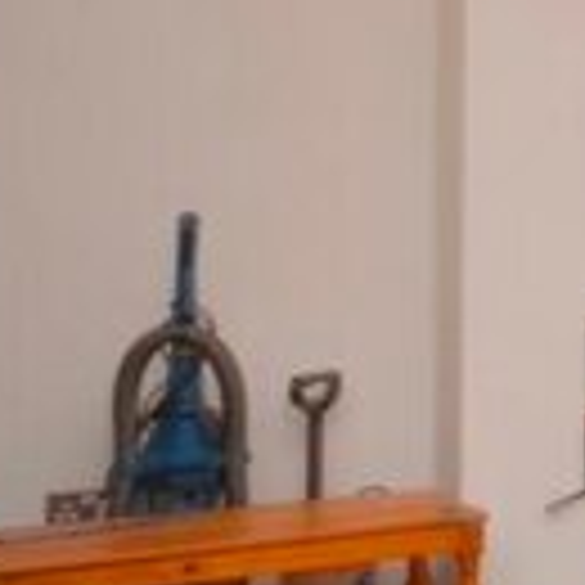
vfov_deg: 23.0
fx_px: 1439
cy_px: 252
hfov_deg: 15.0
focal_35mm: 75
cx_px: 1364
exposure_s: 1/6
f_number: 6.3
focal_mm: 11
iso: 100
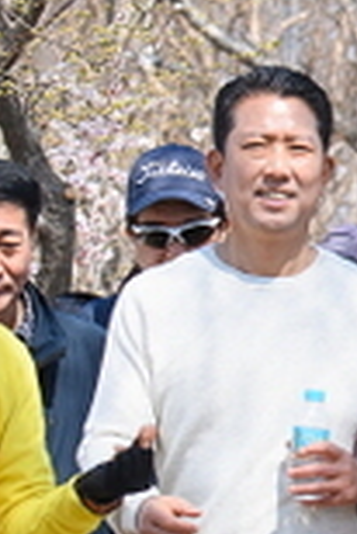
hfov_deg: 2.9
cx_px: 730
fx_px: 6931
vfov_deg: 4.4
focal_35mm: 467
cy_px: 477
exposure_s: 1/500
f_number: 4.5
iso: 100
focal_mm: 80
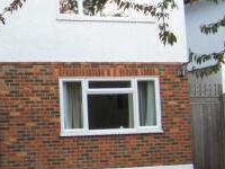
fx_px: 682
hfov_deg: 17.9
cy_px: 75
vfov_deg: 14.1
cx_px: -39
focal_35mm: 105
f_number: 2.8
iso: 68
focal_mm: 5.85
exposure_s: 1/320
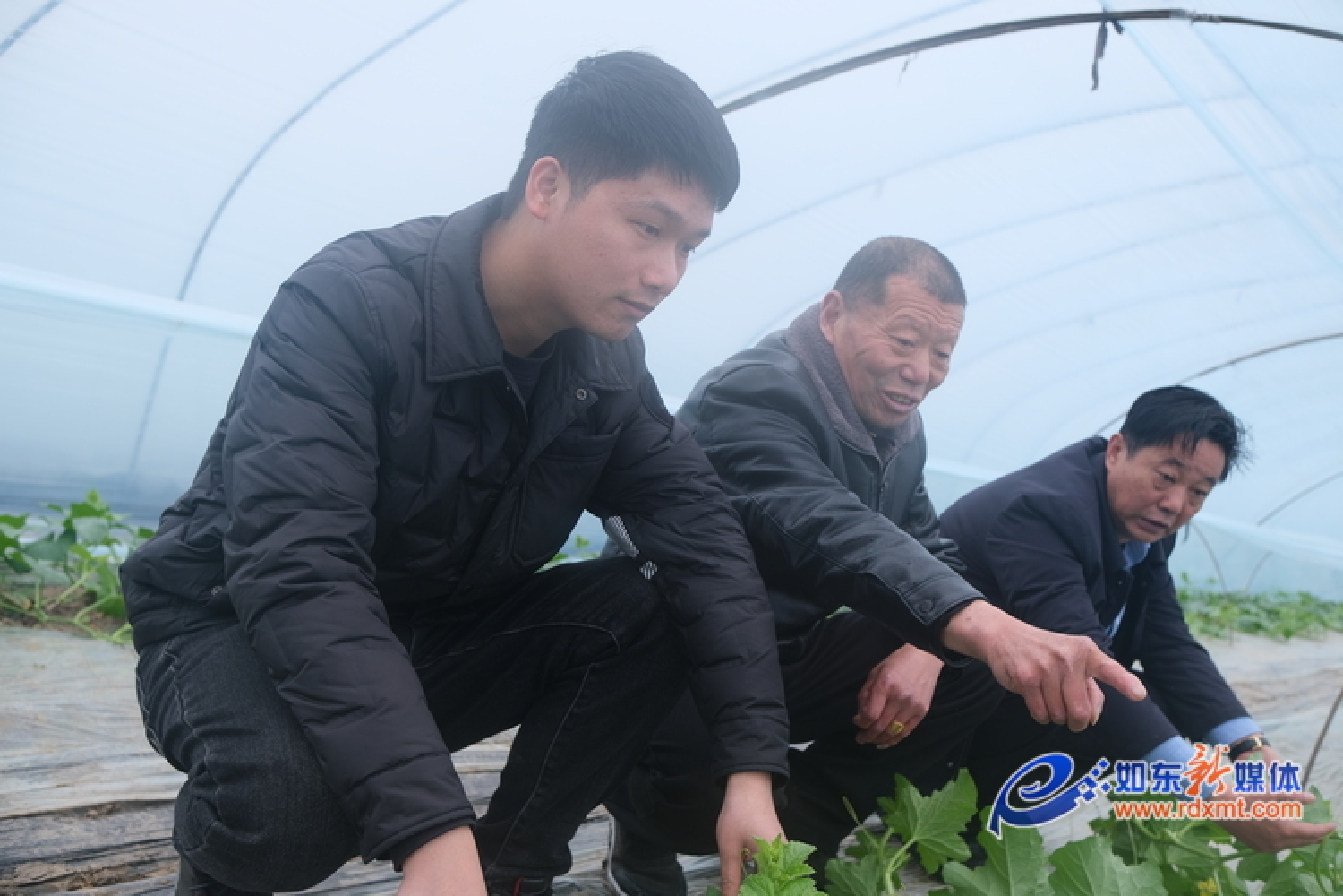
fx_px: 1306
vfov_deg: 37.9
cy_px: 448
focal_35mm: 35
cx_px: 672
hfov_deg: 54.4
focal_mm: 23
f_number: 4
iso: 320
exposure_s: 1/400
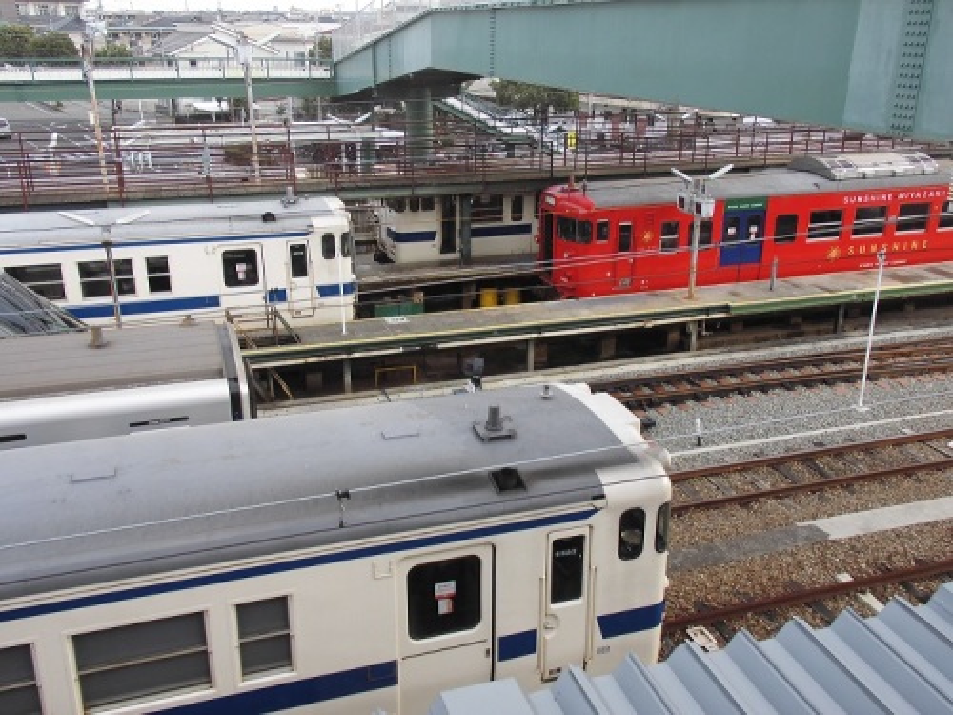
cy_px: 358
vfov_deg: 45.4
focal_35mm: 31
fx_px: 853
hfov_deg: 58.4
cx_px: 476
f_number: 3.3
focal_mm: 5.47
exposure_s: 1/125
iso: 64
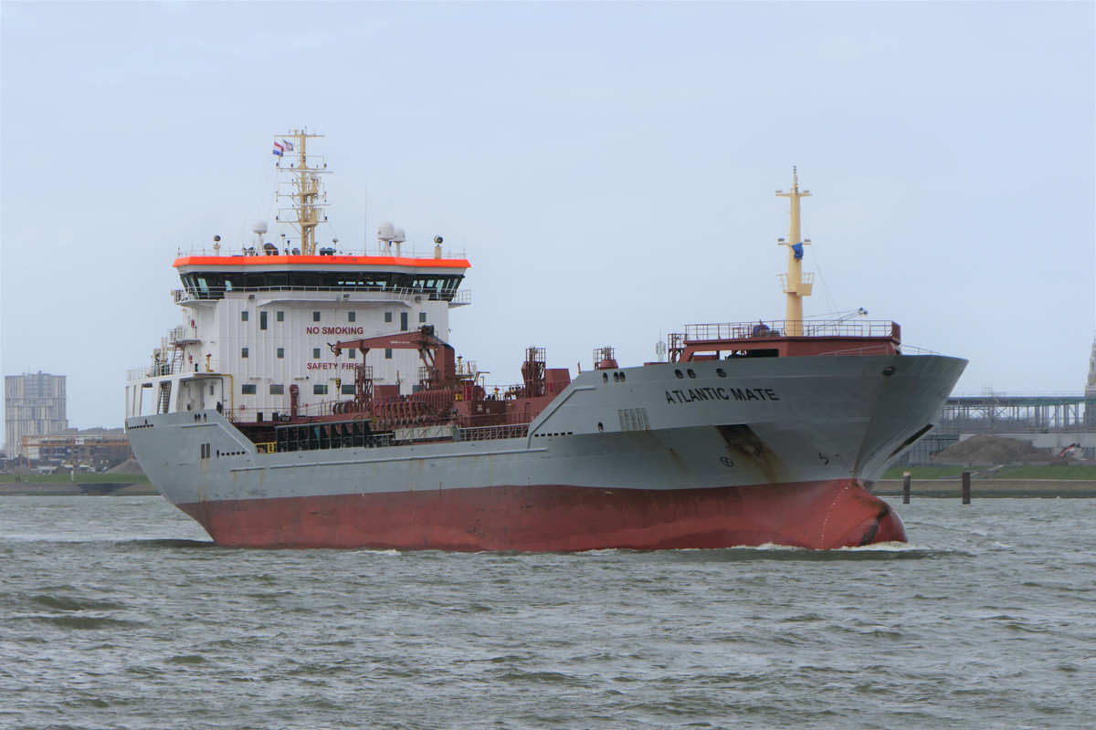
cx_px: 548
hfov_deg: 8.2
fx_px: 7611
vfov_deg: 5.5
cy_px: 365
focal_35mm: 250
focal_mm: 92.3
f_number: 4.5
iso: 125
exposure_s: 1/800
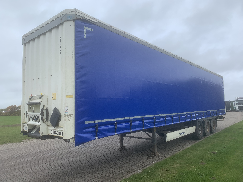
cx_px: 122
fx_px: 183
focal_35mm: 26
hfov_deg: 67.3
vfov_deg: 53.1
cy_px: 91
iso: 25
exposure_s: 1/678
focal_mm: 4.25
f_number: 1.8
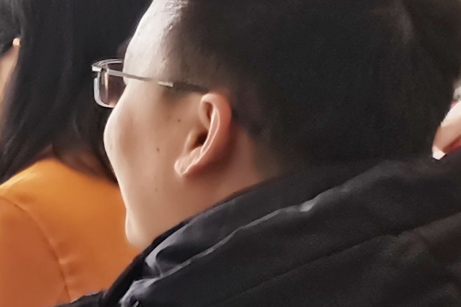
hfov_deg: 9.8
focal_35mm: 181
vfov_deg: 7.6
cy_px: 306
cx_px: -696
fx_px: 2318
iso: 125
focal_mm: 5.58
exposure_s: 1/100
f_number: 1.8
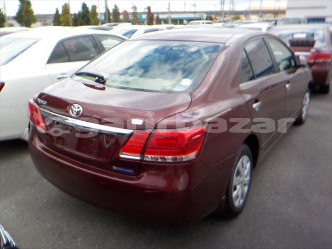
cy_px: 124
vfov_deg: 46.8
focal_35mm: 30
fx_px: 288
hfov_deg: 60.0
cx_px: 166
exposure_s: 1/200
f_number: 3.3
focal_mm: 4.1
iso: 125
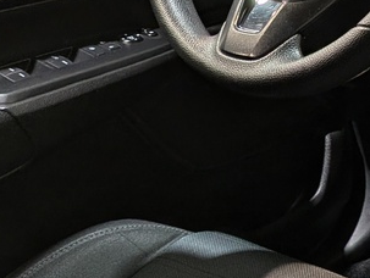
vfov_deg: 18.2
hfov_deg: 20.3
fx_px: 867
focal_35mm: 81
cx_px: 573
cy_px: 111
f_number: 1.7
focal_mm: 4.53
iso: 31
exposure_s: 1/119
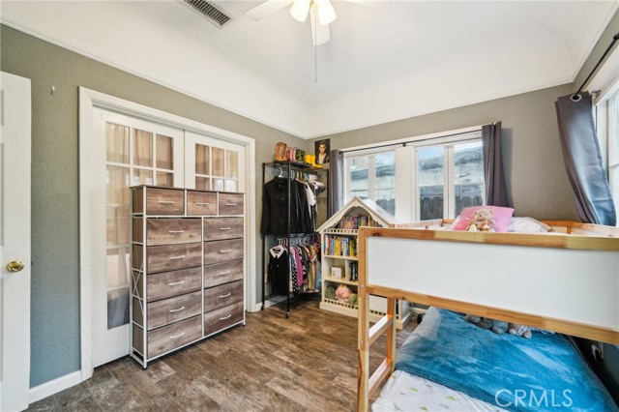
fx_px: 241
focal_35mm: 14
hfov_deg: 104.3
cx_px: 310
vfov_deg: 81.1
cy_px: 206
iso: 400
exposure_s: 1/13
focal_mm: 14
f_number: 7.1
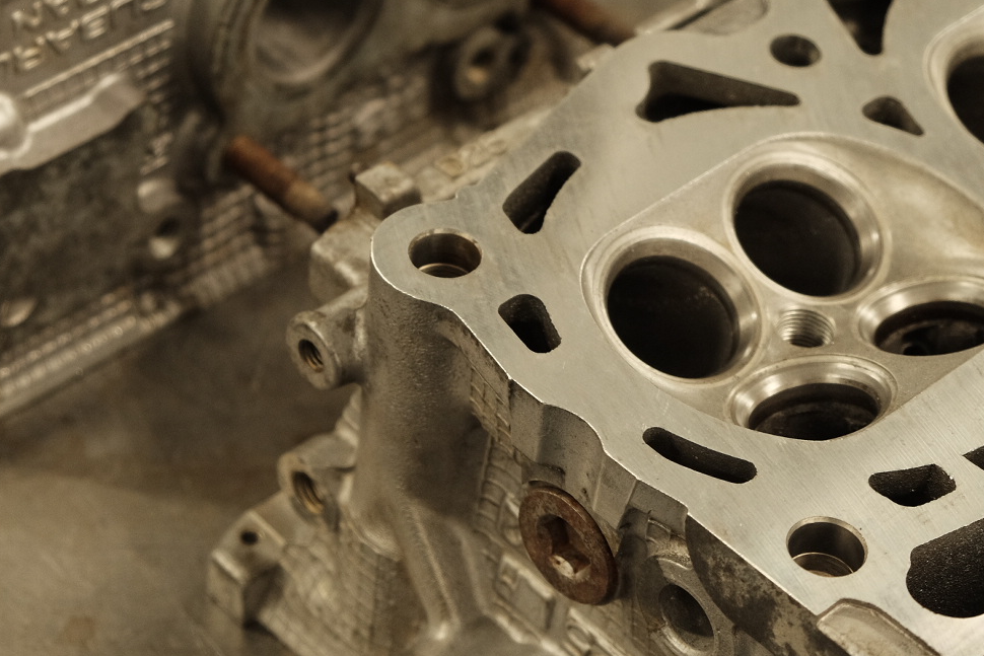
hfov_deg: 18.9
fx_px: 2952
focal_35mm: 108
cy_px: 148
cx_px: 358
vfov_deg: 12.6
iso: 800
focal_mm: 39
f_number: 3.6
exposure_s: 1/30
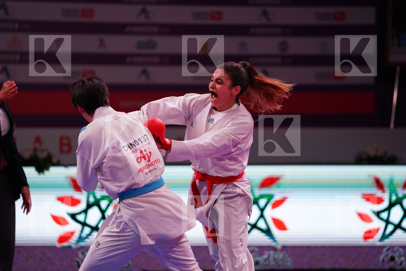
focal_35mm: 189
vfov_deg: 7.3
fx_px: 2131
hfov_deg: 10.9
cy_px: 136
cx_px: 203
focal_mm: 189
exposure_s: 1/1000
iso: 2500
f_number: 2.8
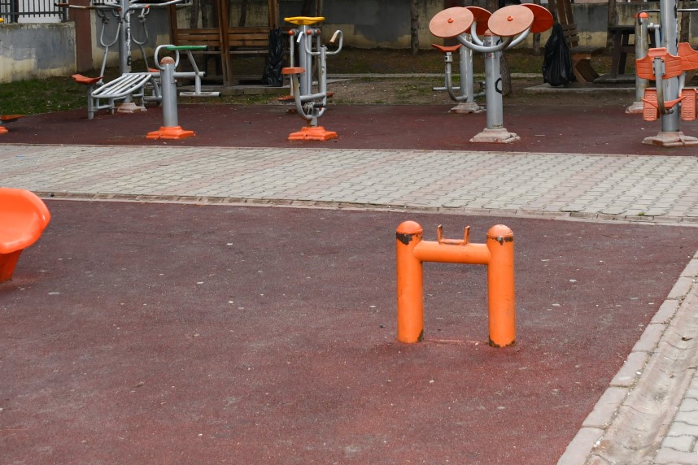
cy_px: 32
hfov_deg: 29.6
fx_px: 1318
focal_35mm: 68
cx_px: 380
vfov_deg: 19.6
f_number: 4.5
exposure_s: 1/125
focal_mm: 24
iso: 64
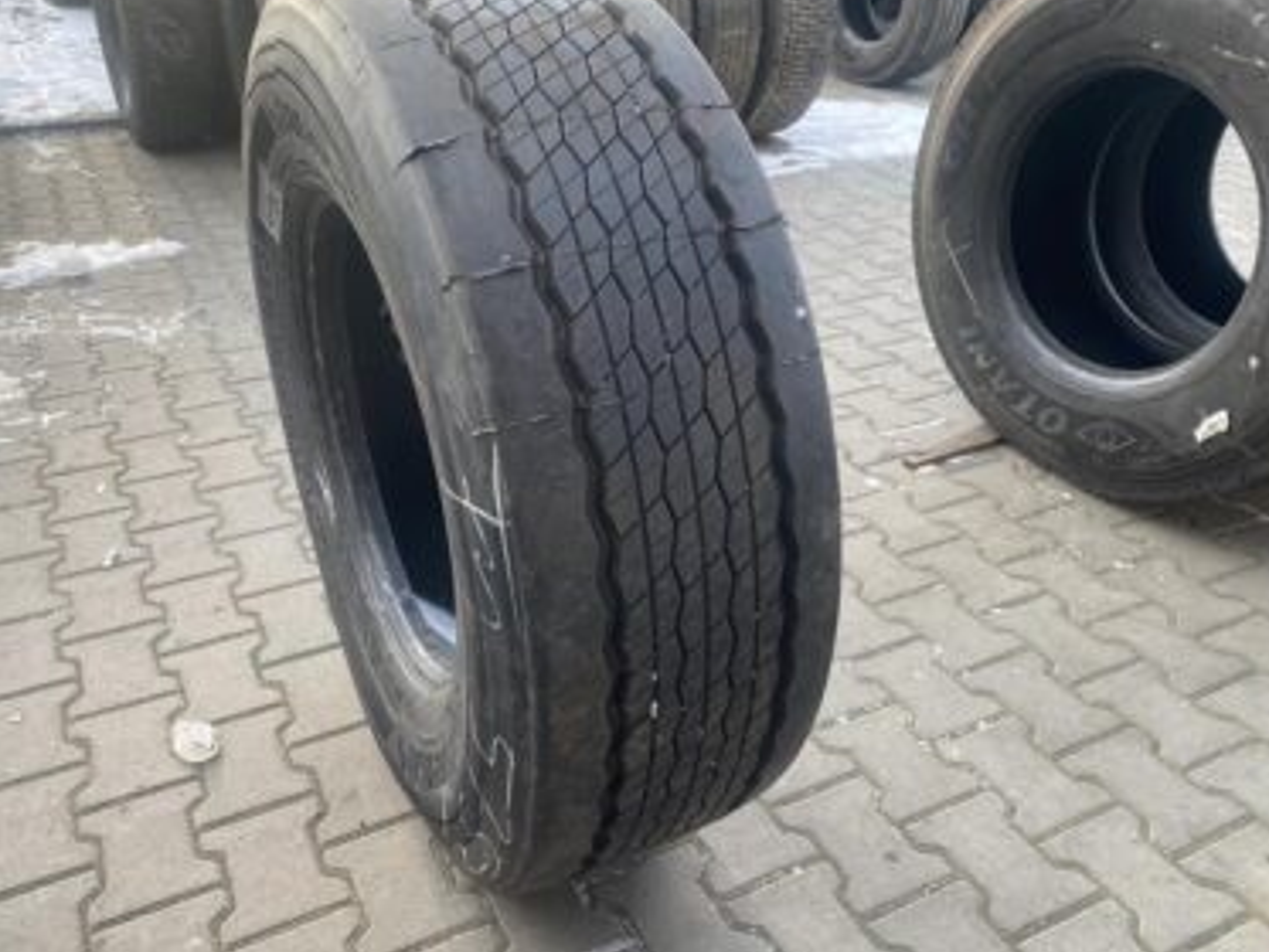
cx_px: 616
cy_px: 440
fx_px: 1100
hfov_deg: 59.9
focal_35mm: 30
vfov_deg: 46.8
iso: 40
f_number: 1.8
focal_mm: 4.25
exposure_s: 1/121
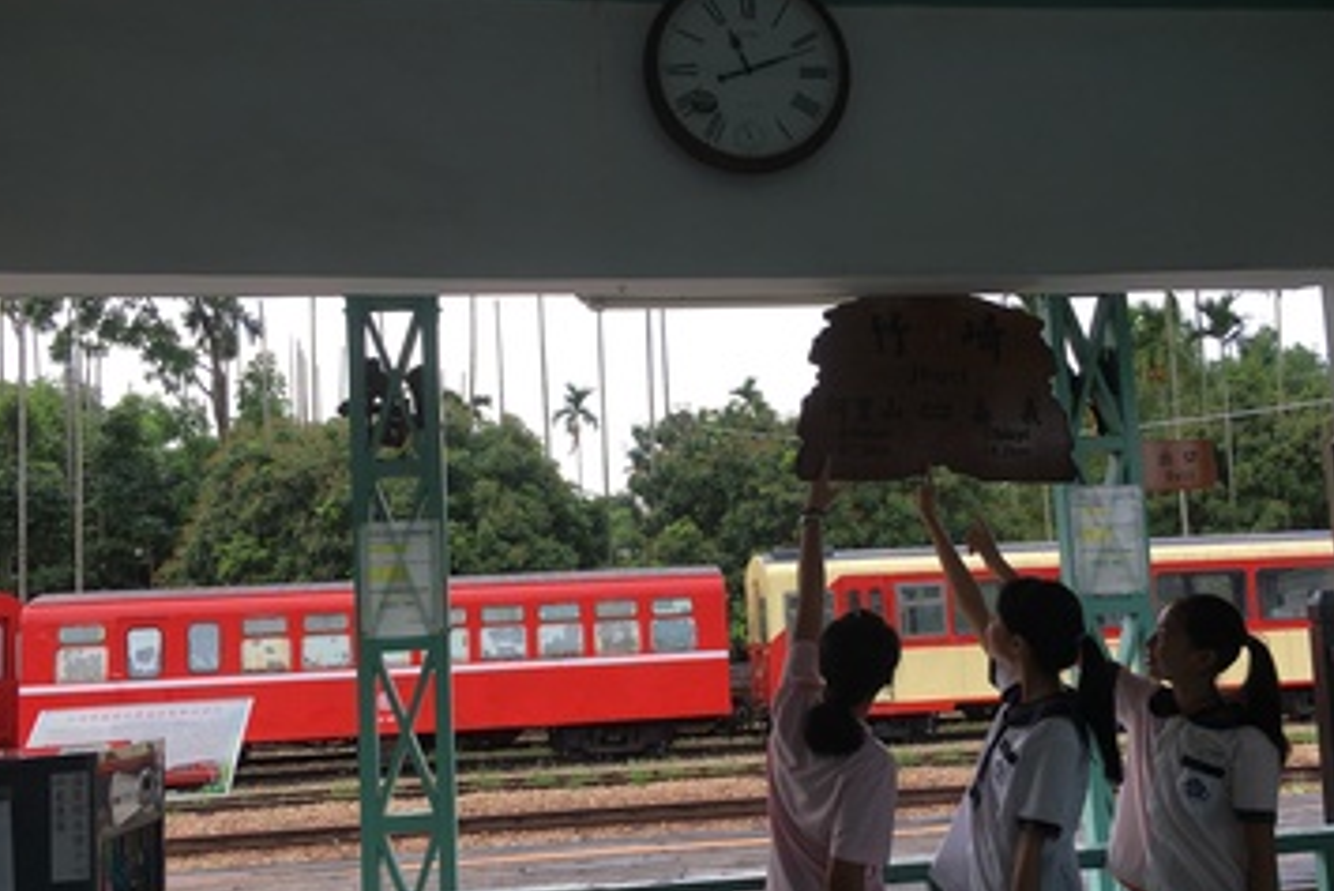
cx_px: 721
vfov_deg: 38.8
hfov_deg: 55.7
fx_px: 1260
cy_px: 523
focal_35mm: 34
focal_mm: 4.15
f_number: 2.2
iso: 25
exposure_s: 1/418
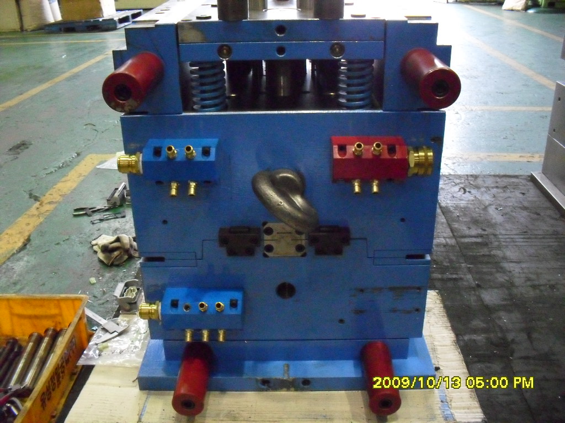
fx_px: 571
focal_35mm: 35
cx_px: 282
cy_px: 212
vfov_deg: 40.7
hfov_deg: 52.6
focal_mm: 6.3
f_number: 3.2
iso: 800
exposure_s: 1/20
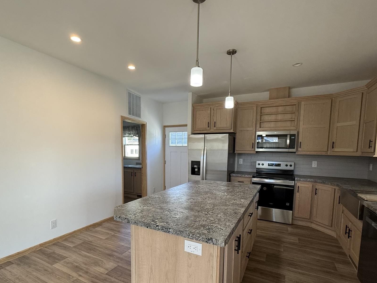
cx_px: 181
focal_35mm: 18
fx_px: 196
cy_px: 166
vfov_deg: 71.0
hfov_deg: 87.7
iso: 200
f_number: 2.2
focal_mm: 2.22
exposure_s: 1/120
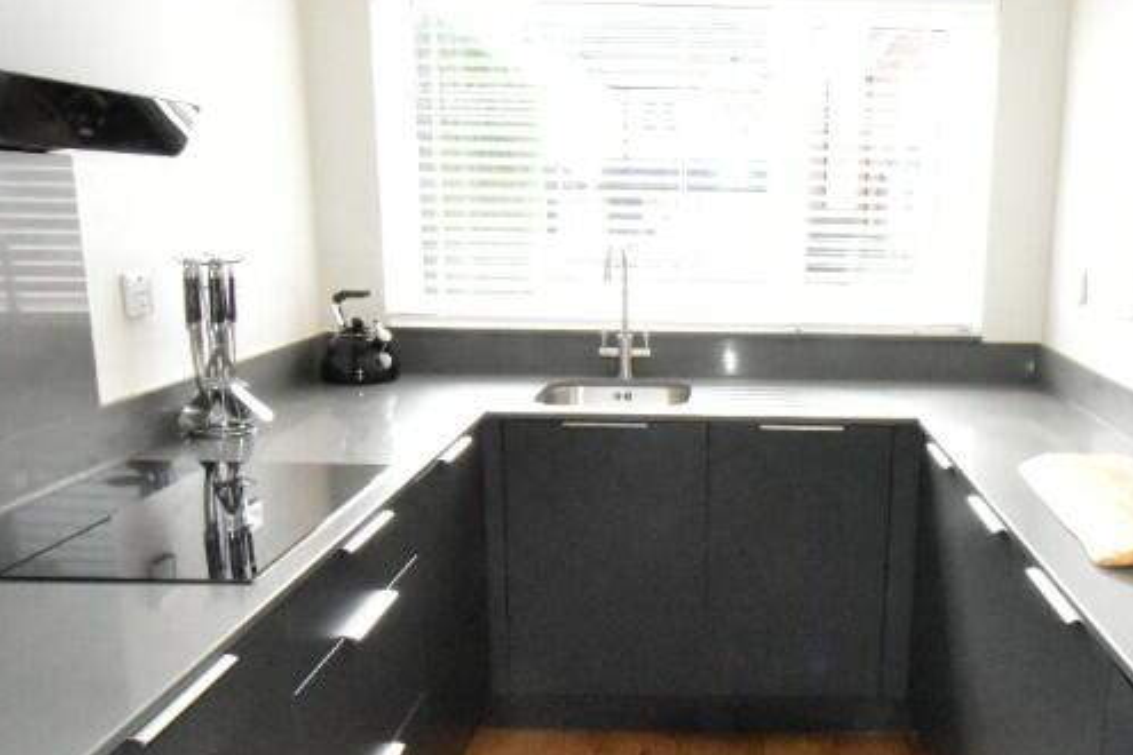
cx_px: 748
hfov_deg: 59.0
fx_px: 976
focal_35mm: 31
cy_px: 427
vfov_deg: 42.2
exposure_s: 1/200
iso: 12800
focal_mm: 10
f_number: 16
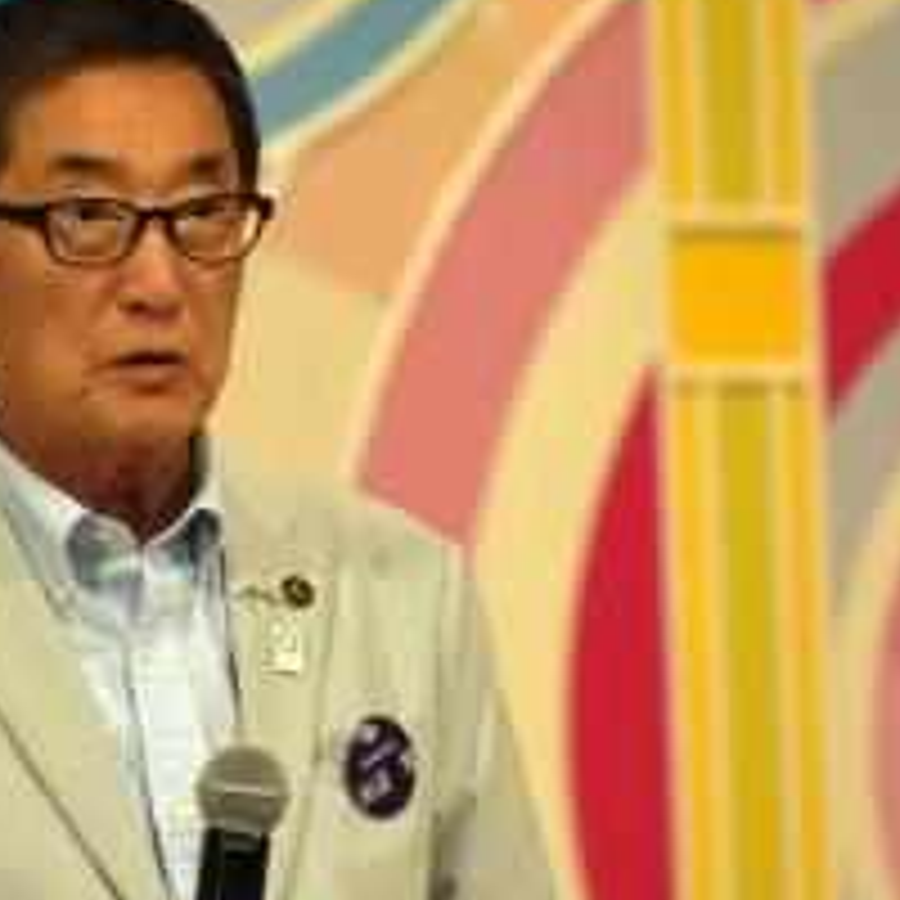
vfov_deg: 2.0
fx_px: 25179
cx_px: 189
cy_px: 533
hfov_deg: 2.0
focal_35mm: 856
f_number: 6.3
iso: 2000
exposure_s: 1/250
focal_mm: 300
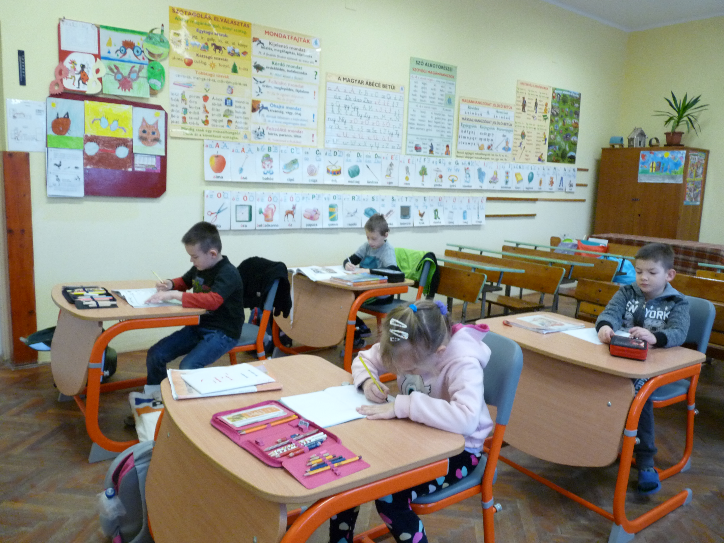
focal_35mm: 27
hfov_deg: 65.3
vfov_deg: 51.4
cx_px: 362
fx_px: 565
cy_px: 272
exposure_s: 1/30
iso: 320
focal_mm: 4.8
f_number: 2.8
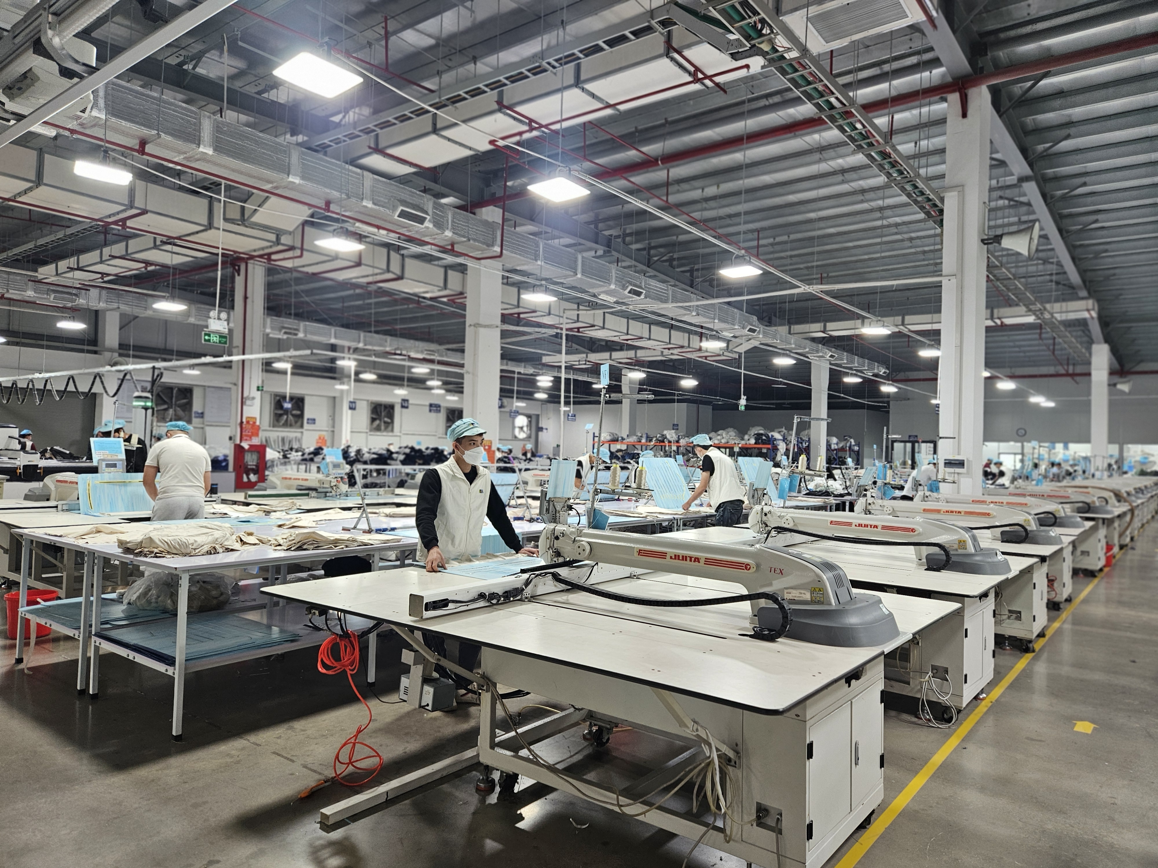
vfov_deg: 58.9
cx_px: 579
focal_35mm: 23
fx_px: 769
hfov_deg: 73.9
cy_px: 434
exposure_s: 1/100
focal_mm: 5.4
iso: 80
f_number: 1.8
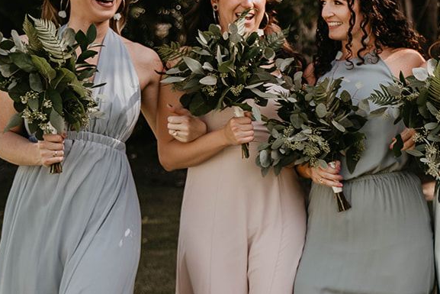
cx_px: 528
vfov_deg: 14.1
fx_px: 1186
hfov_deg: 19.8
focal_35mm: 97
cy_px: 179
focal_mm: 35
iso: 100
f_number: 2.8
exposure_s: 1/250
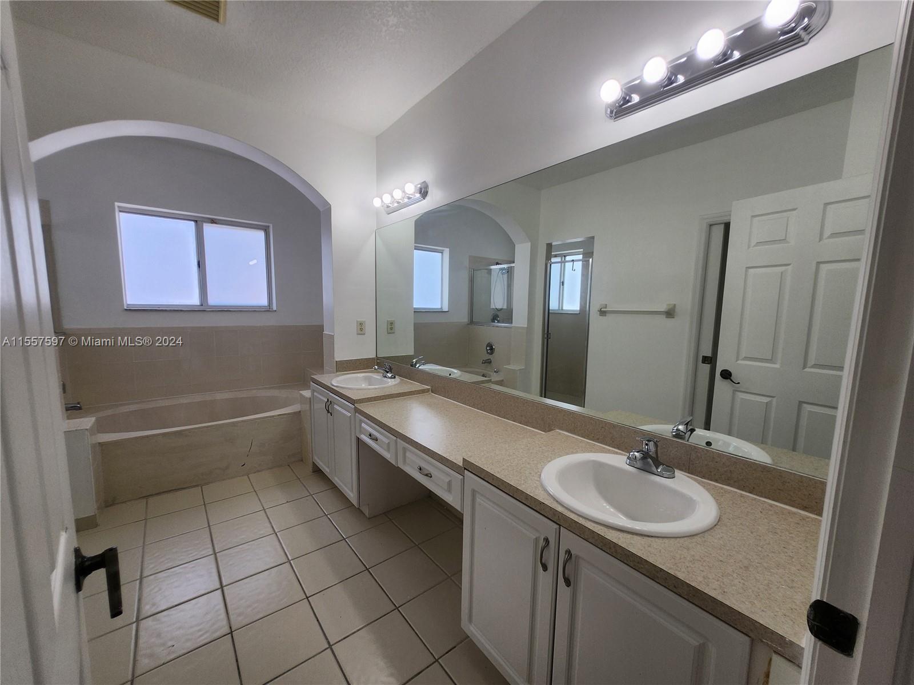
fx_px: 343
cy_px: 342
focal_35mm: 13
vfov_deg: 89.9
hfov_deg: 106.2
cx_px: 457
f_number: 2.2
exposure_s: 1/123
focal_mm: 1.74
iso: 32
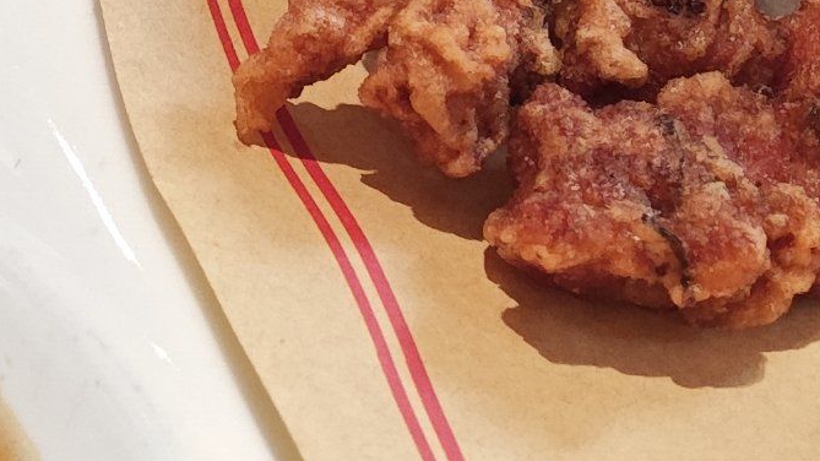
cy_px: -75
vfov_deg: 4.5
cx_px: -46
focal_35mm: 267
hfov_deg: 8.0
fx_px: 5804
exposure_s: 1/100
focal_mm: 9
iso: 800
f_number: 2
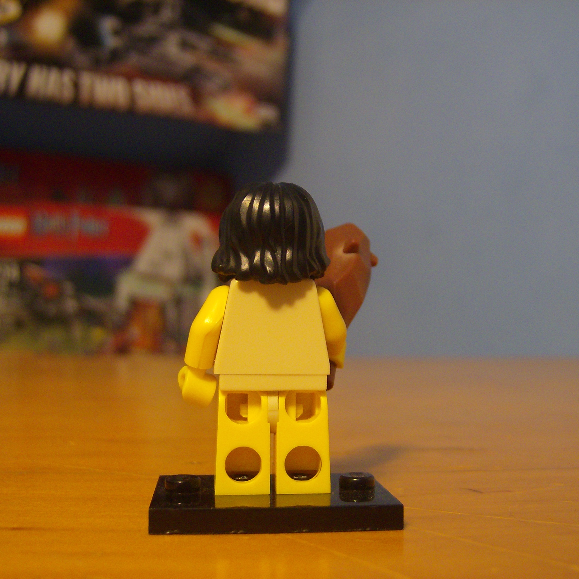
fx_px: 814
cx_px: 282
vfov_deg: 39.2
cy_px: 291
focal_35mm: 43
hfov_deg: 39.2
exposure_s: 1/6.41
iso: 200
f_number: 2.8
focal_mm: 6
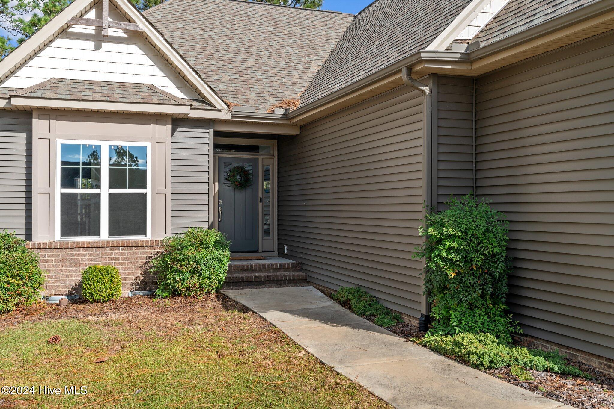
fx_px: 597
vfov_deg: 37.9
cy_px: 204
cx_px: 307
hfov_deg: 54.4
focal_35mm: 35
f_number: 8
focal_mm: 35
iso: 320
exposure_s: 1/200
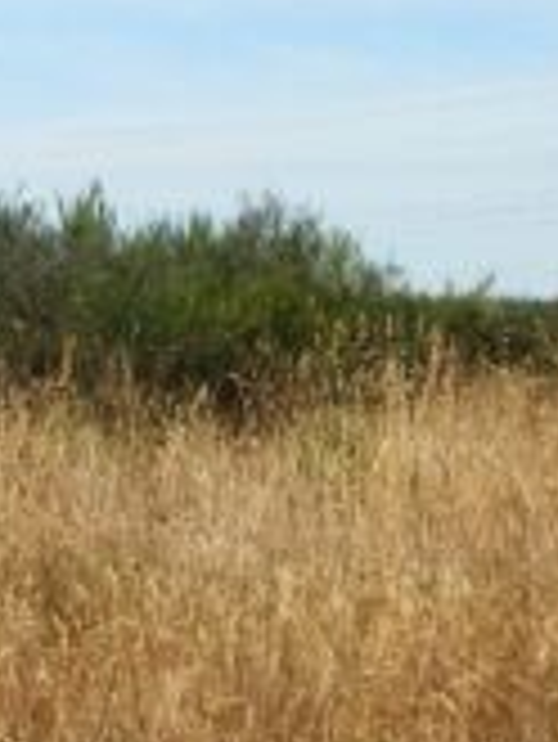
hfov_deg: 12.8
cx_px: -68
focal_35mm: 114
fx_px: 2447
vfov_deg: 17.3
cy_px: 360
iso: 64
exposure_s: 1/80
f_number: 10.6
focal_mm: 8.51
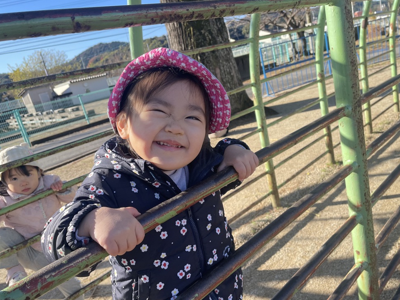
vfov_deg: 51.3
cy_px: 148
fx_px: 312
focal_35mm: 27
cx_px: 199
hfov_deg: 65.3
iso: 32
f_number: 1.6
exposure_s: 1/1006
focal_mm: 4.2
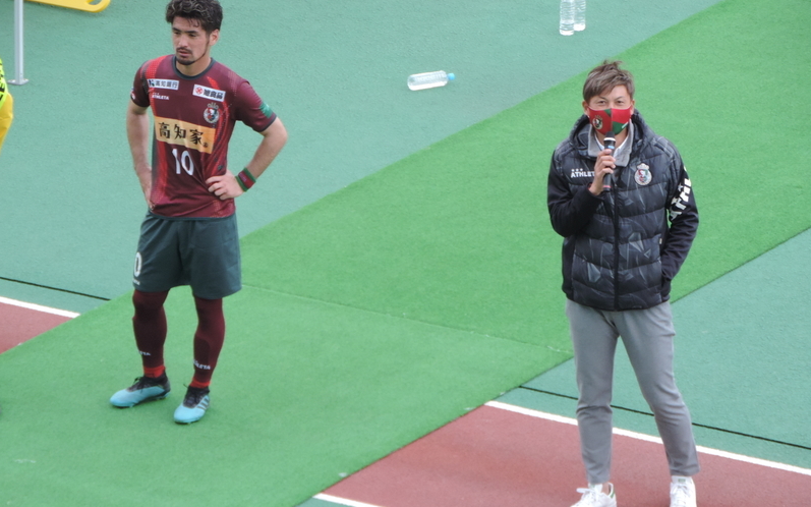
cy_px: 282
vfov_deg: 3.8
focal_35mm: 346
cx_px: 405
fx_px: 7647
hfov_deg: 6.1
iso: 360
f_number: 4.8
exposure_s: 1/200
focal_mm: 57.9
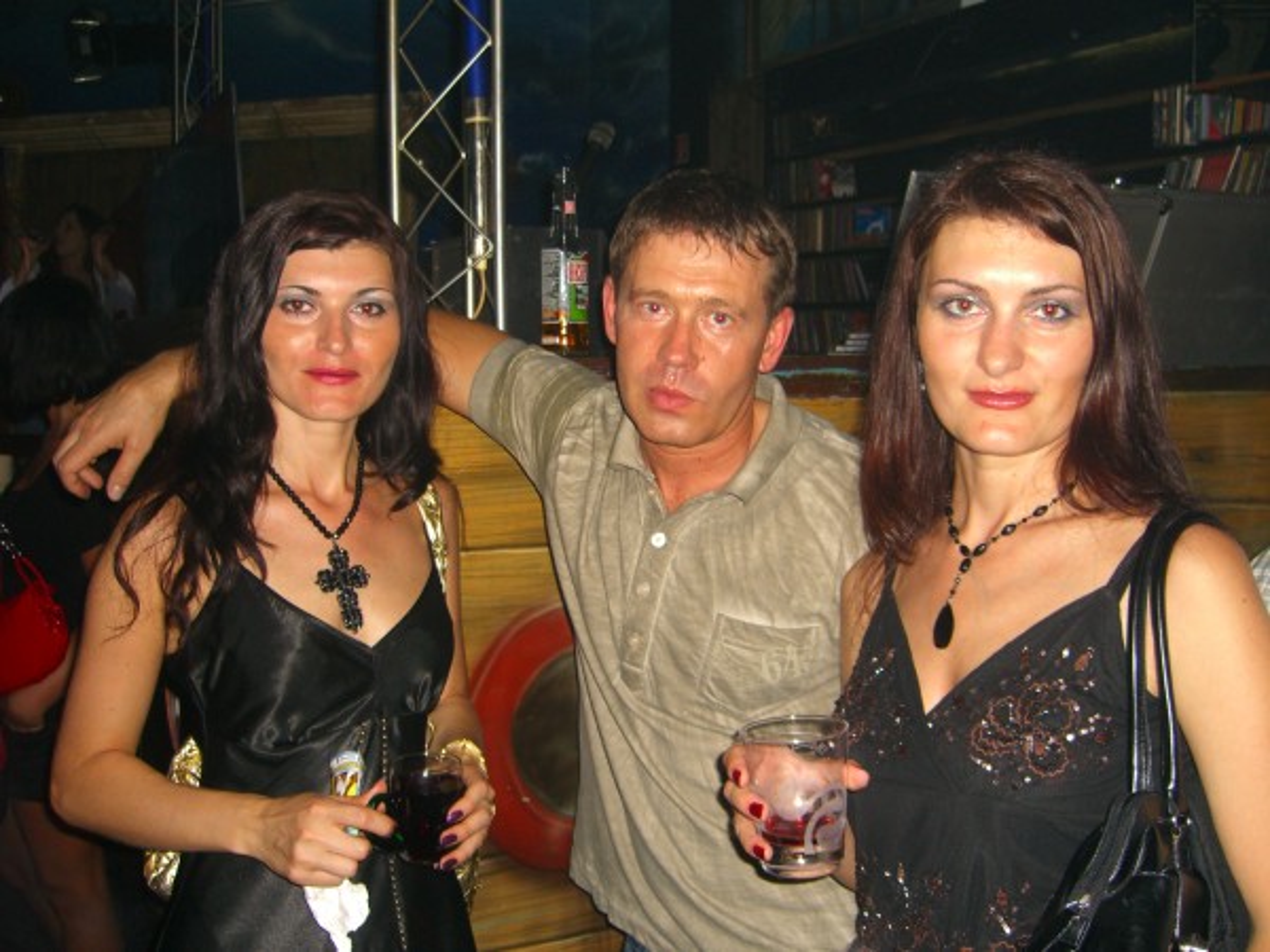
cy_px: 476
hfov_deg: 49.0
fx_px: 1394
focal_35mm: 38
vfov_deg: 37.7
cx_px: 635
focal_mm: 7.9
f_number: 2.8
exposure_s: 1/60
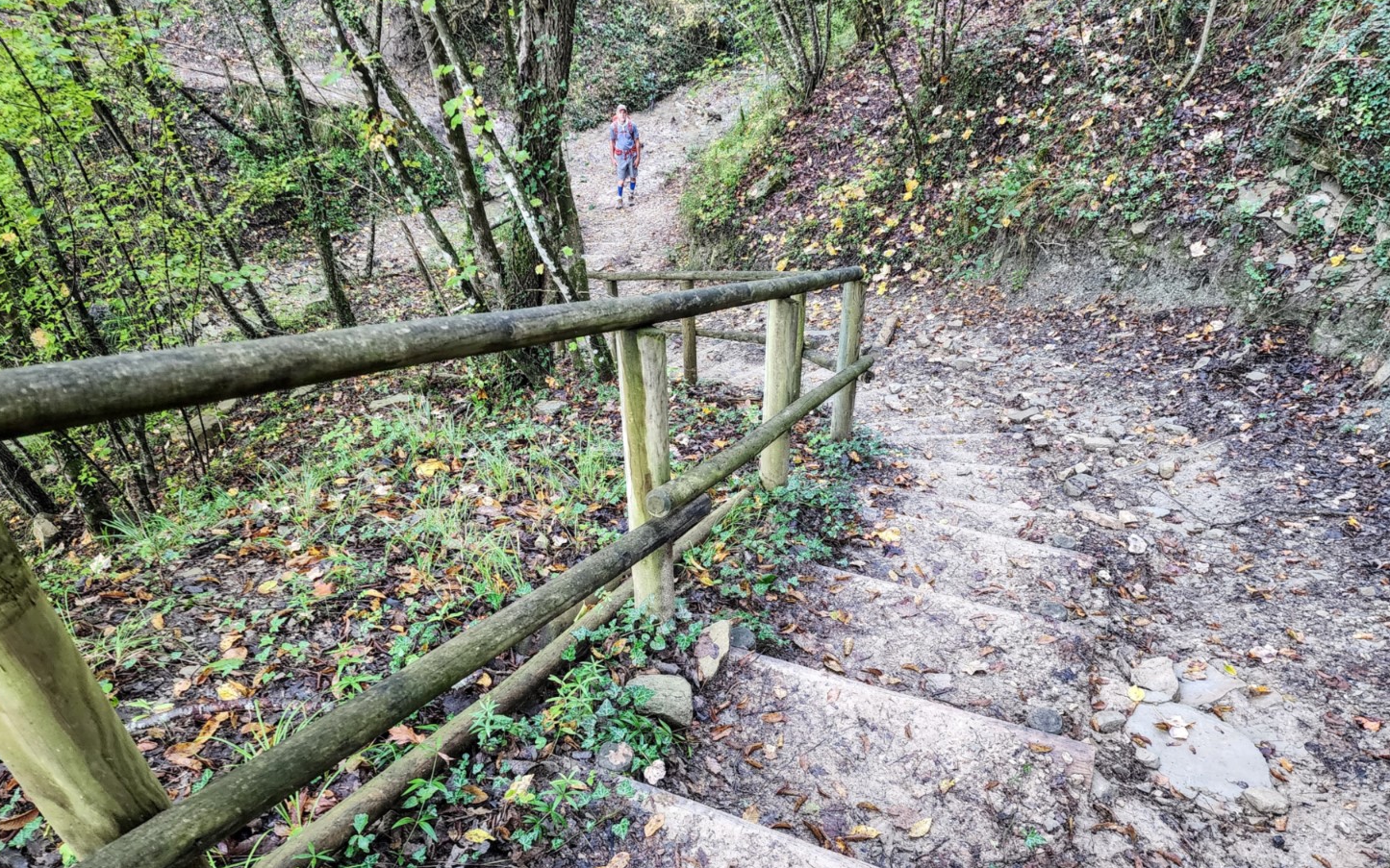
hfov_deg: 68.4
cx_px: 670
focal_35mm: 27
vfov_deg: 46.0
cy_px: 478
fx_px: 1023
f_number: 1.8
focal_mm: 6.4
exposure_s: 1/60
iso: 800
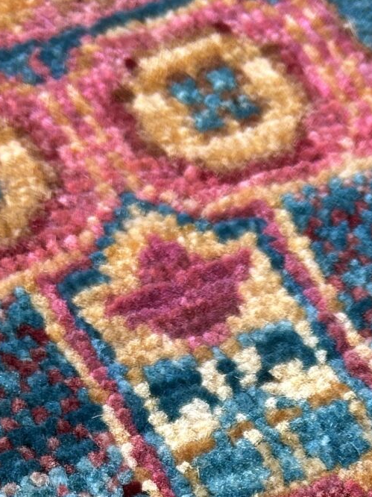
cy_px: 728
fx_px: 1434
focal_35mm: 100
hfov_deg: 14.6
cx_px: 362
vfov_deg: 17.8
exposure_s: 1/175
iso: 40
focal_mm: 5.7
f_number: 1.5
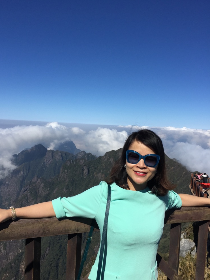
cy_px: 140
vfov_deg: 60.0
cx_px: 103
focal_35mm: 30
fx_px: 243
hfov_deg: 46.8
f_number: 2.2
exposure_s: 1/3968
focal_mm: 4.15
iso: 32
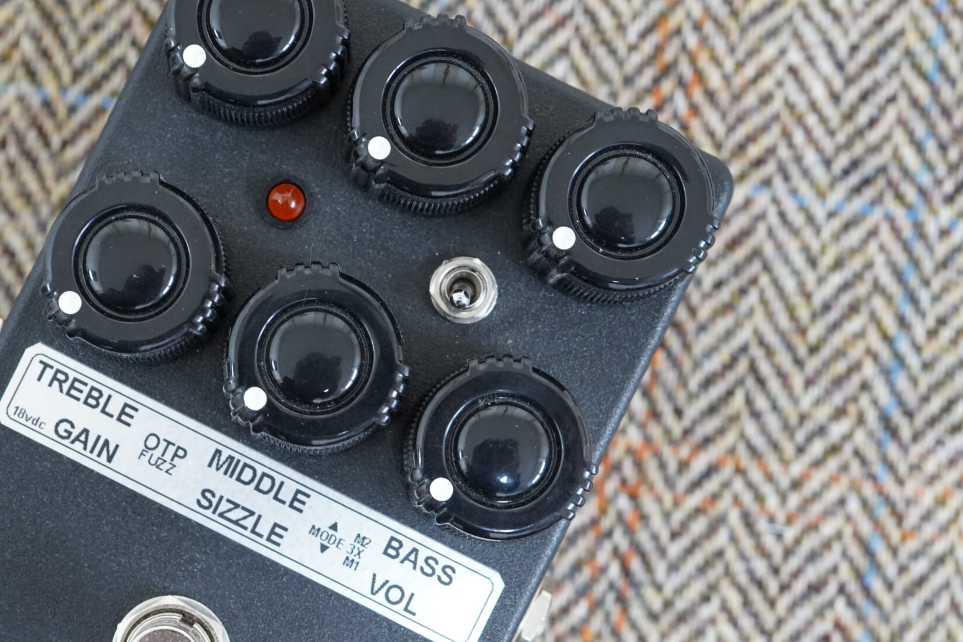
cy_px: 406
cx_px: 299
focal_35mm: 78
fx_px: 2086
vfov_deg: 17.5
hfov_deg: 25.8
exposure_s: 1/50
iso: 4000
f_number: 5.6
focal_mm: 50
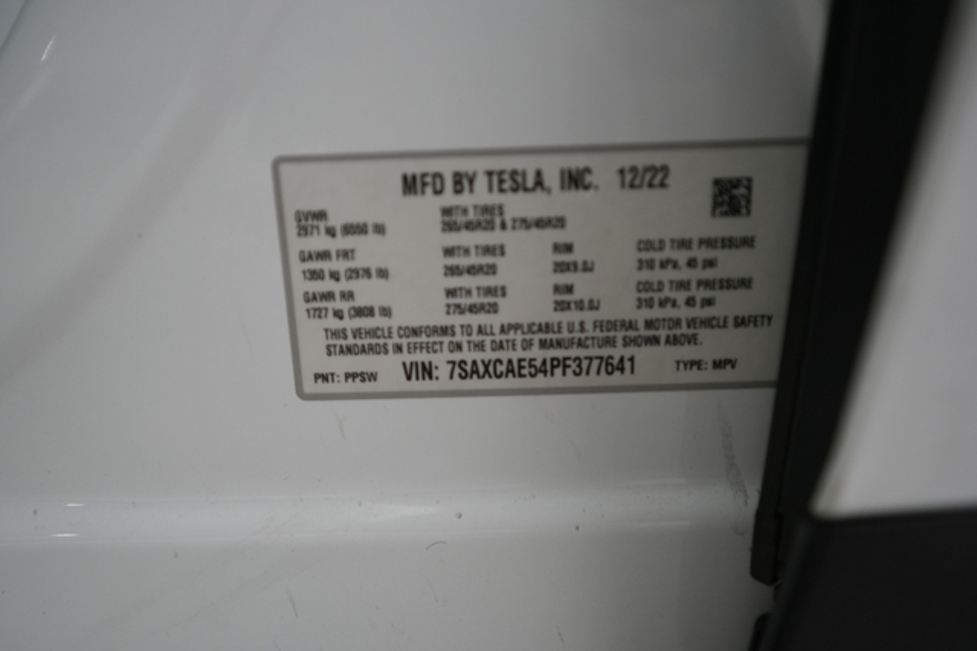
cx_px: 488
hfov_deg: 65.5
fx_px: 759
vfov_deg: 46.4
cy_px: 326
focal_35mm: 28
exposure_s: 1/60
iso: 1000
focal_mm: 28
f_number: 2.8
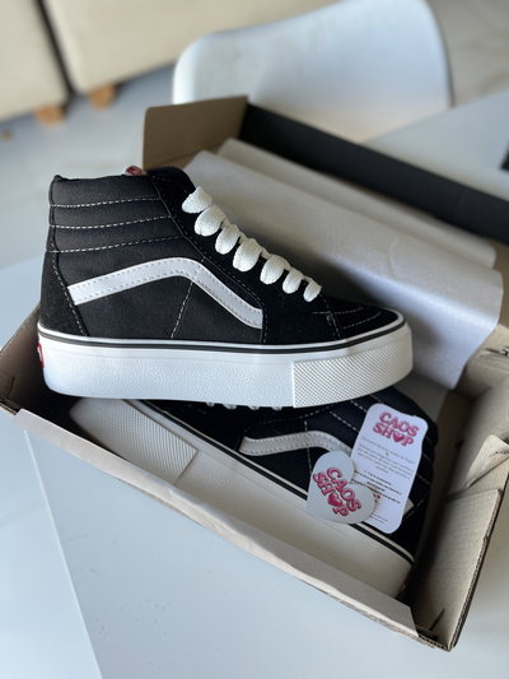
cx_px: 254
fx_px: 510
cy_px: 340
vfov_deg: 67.3
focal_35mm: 26
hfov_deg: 53.1
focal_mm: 5.1
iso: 64
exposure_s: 1/121
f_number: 1.6
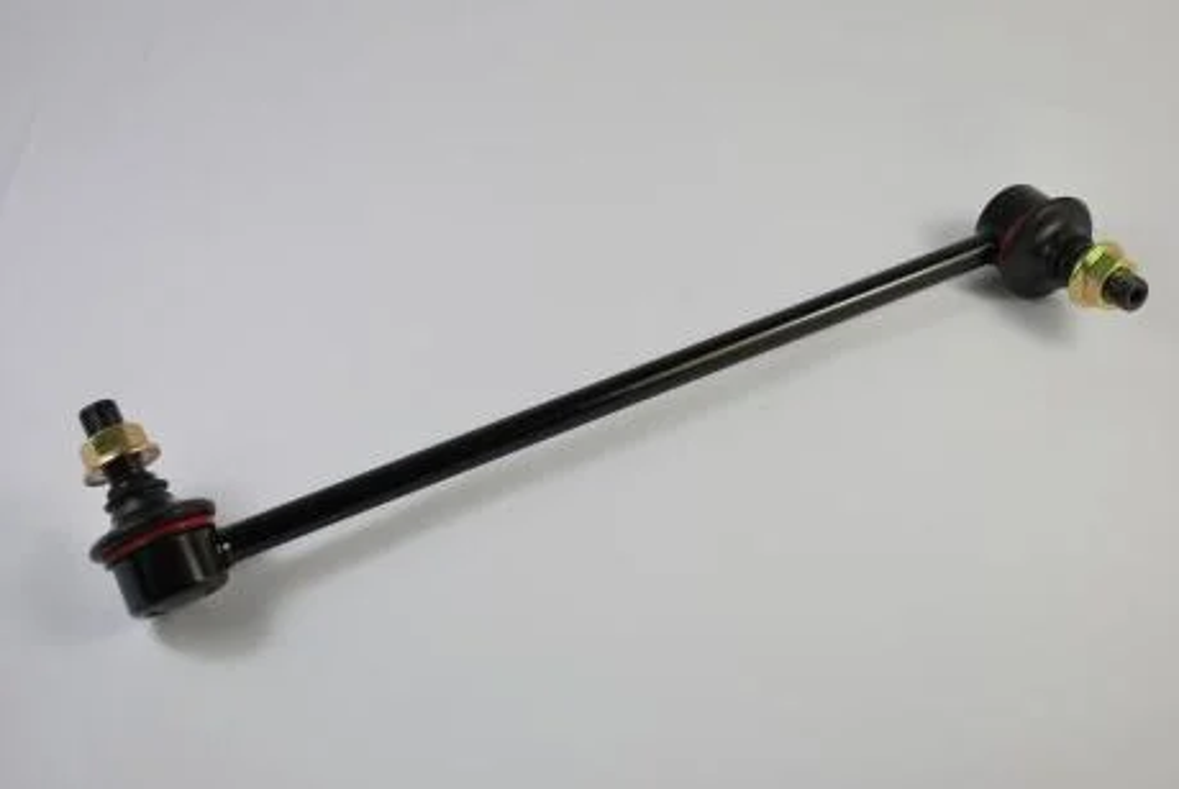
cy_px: 394
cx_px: 590
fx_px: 1722
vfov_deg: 25.8
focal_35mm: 52
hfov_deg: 37.8
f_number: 5.3
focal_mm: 35
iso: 100
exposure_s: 1/80
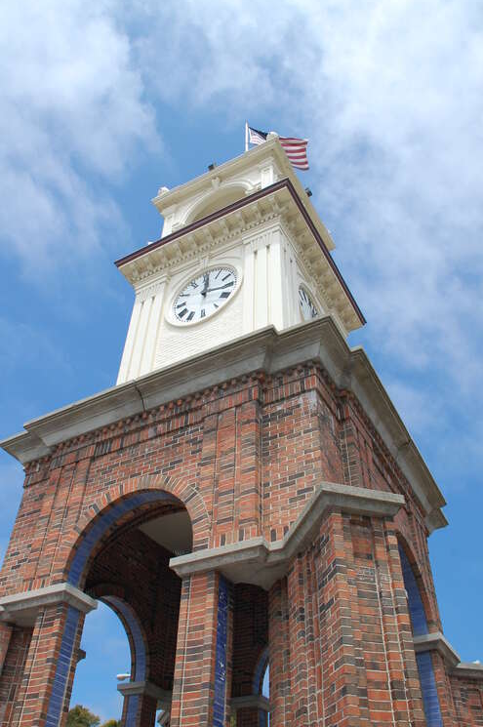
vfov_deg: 63.7
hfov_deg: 44.9
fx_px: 585
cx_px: 236
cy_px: 369
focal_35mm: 29
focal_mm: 18
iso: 200
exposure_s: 1/320
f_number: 9
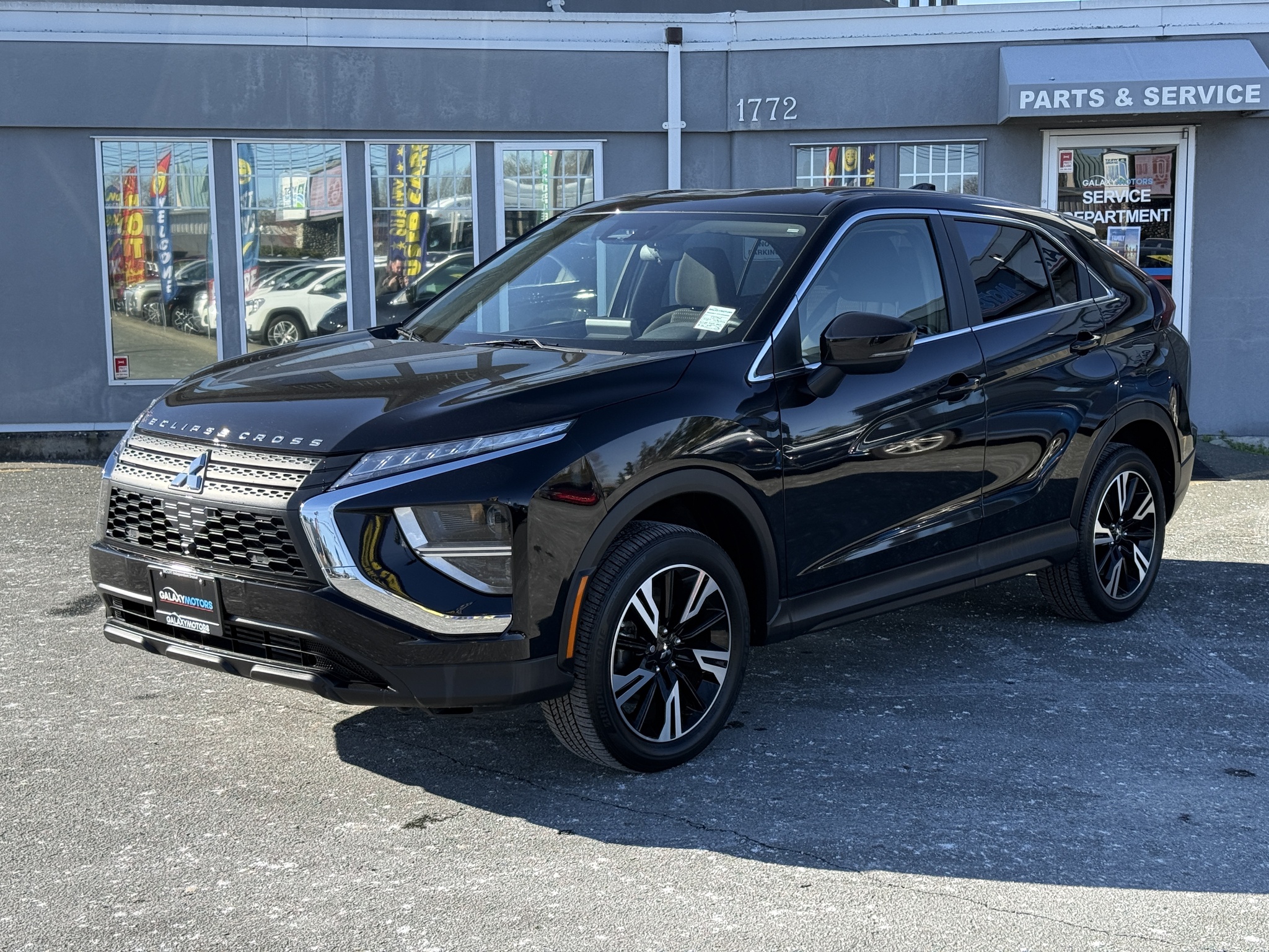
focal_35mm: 48
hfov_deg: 39.7
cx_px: 634
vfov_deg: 30.3
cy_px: 476
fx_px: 1760
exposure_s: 1/1456
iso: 64
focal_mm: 6.76
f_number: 1.78
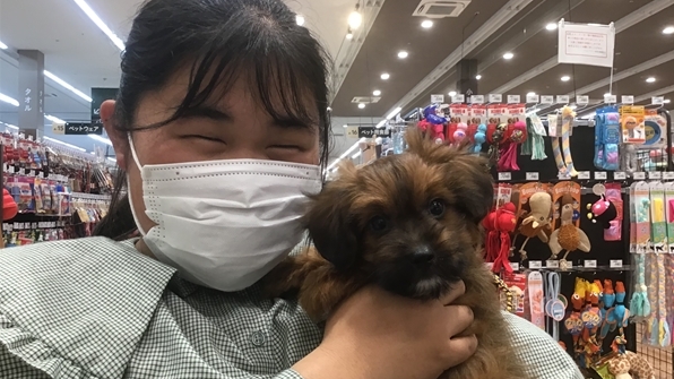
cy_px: 193
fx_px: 608
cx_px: 338
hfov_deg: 58.0
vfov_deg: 34.6
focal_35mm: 34
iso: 64
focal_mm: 3.3
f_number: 2.4
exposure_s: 1/30
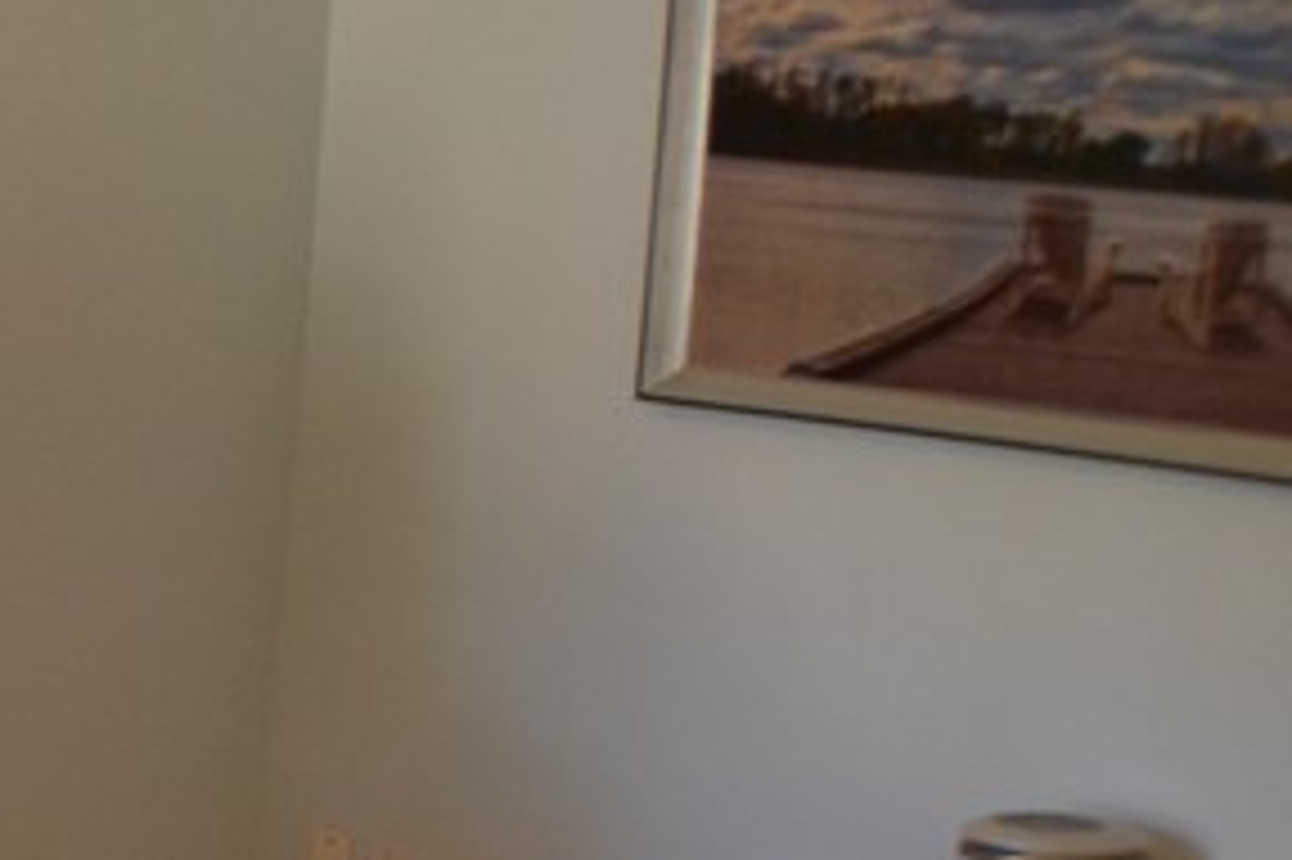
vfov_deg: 10.8
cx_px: -873
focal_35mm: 125
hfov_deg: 14.8
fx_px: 4483
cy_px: 973
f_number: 4
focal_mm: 22
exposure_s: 1/60
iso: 800
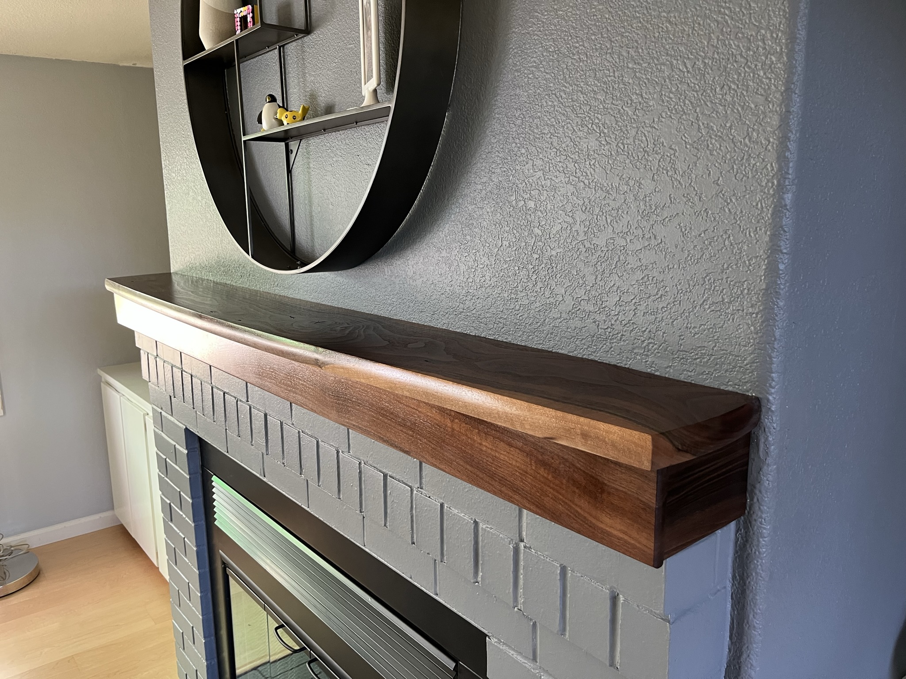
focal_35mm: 26
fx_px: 680
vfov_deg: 53.1
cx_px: 453
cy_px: 340
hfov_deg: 67.3
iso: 200
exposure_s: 1/60
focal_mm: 5.1
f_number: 1.6
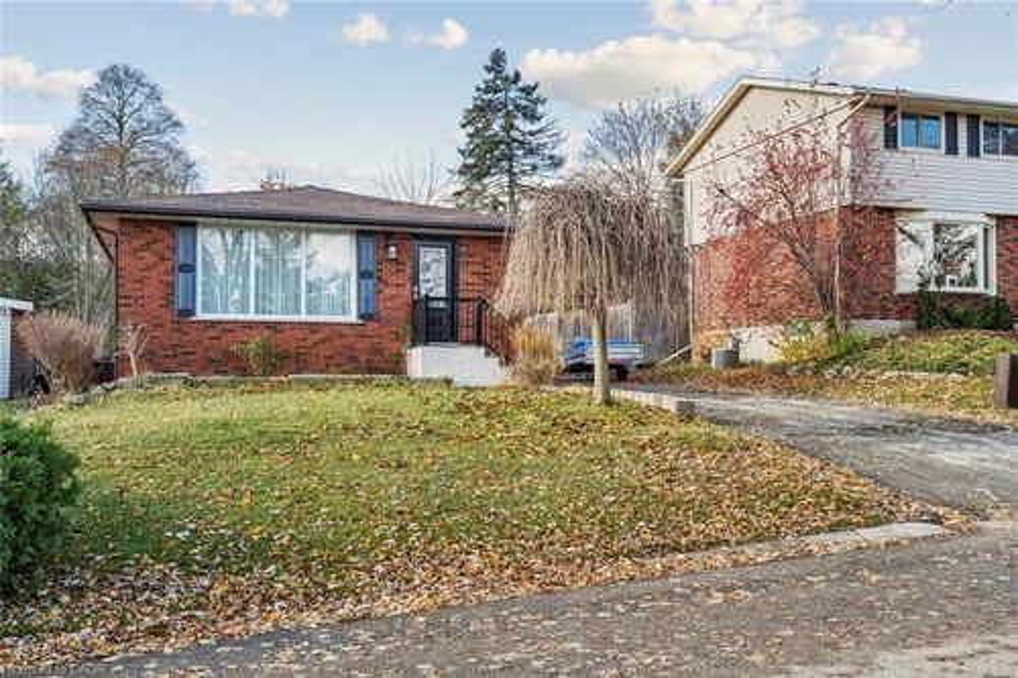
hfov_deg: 55.8
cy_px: 339
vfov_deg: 38.9
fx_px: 961
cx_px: 509
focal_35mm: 34
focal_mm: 34
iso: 1250
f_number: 9
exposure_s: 1/320
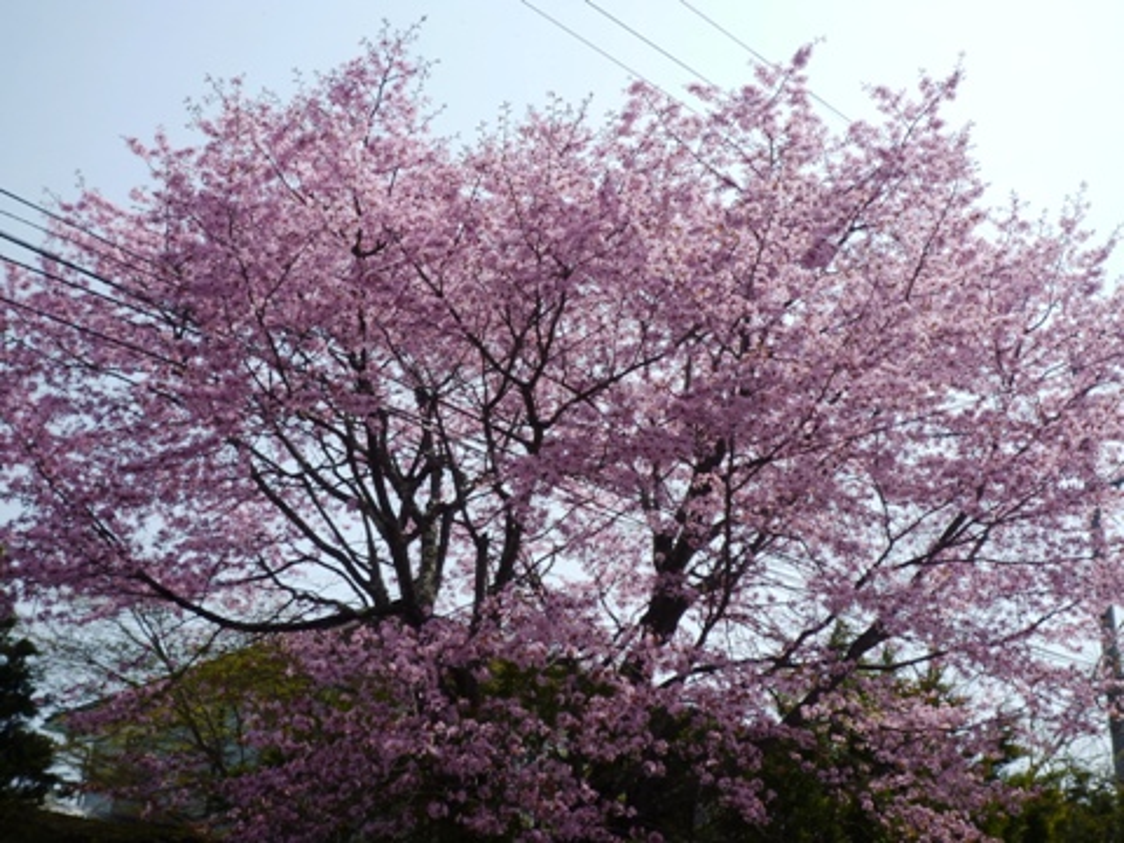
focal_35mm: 44
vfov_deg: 32.9
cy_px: 422
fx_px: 1429
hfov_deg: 42.9
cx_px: 562
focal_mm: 7.8
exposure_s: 1/500
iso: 80
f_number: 4.3
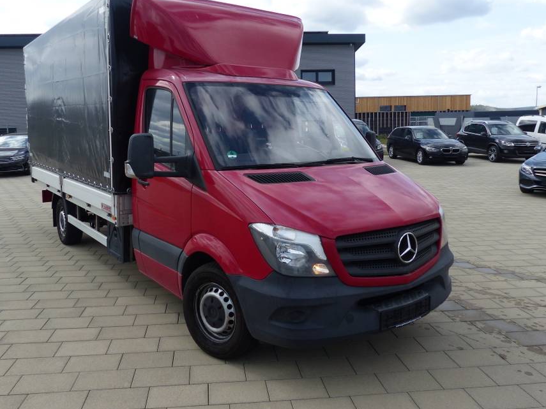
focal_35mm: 29
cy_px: 179
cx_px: 261
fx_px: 457
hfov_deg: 61.6
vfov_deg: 48.1
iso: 100
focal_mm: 4.5
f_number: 4
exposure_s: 1/640
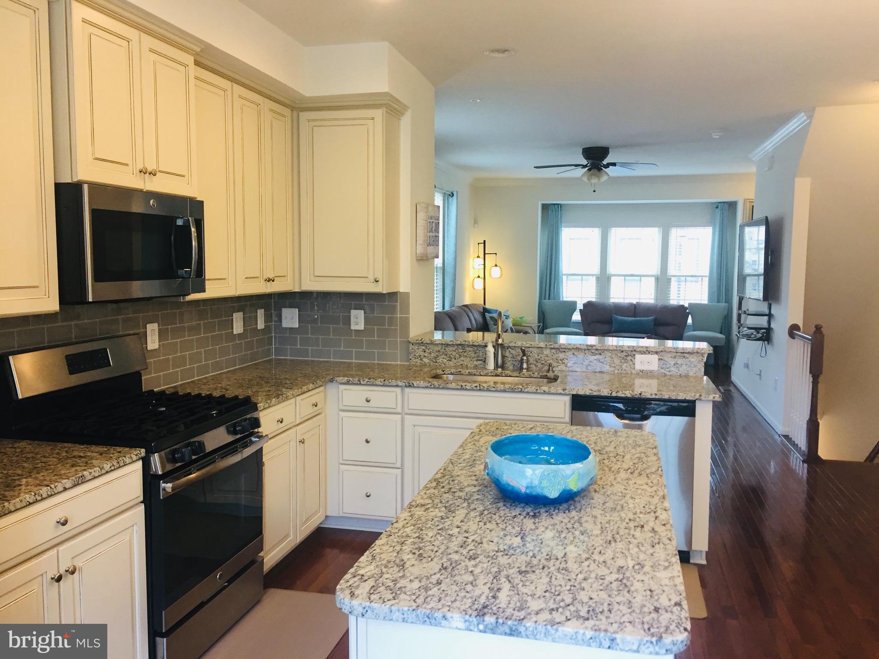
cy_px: 330
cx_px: 440
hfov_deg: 61.7
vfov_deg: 48.2
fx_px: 736
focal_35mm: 29
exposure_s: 1/30
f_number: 2.2
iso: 50
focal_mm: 4.15
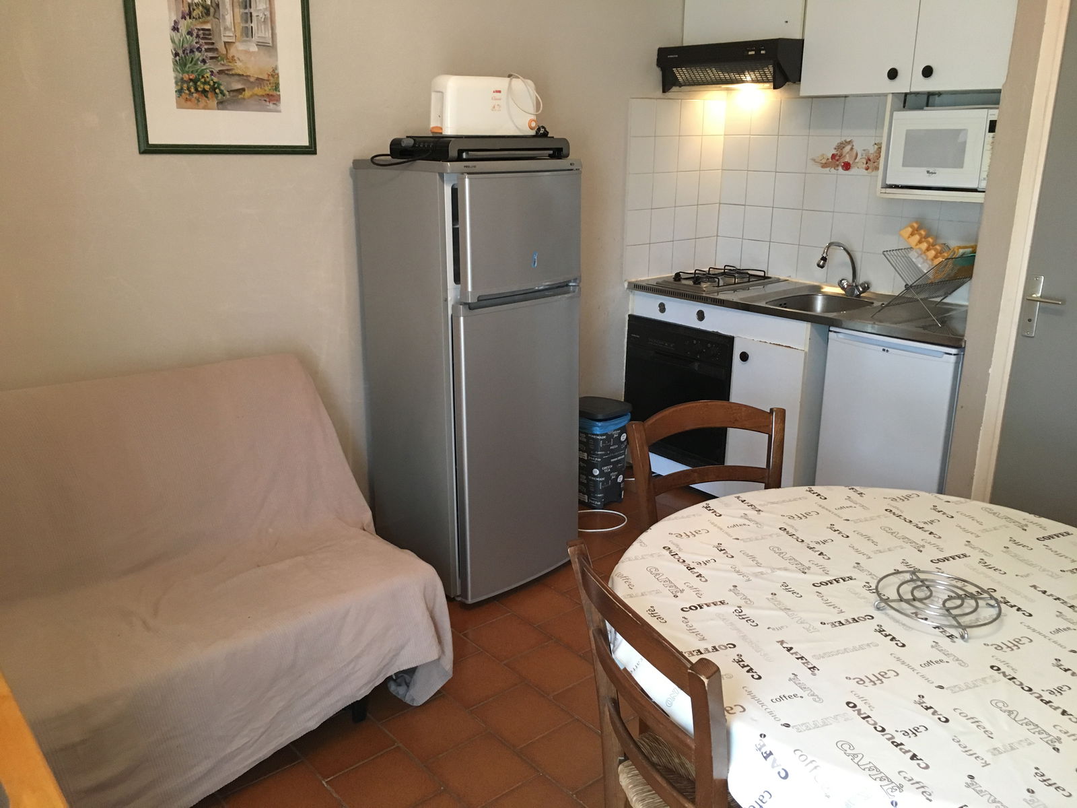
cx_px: 538
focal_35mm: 29
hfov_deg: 61.7
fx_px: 902
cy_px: 404
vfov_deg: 48.2
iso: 160
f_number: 2.2
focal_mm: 4.15
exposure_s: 1/33
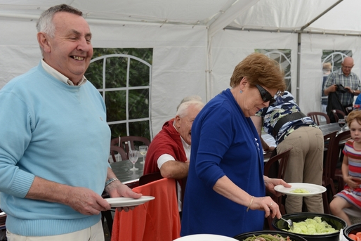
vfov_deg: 24.2
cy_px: 139
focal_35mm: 56
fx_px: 562
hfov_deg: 35.6
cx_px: 204
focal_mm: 48
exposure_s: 1/125
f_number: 5.6
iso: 200
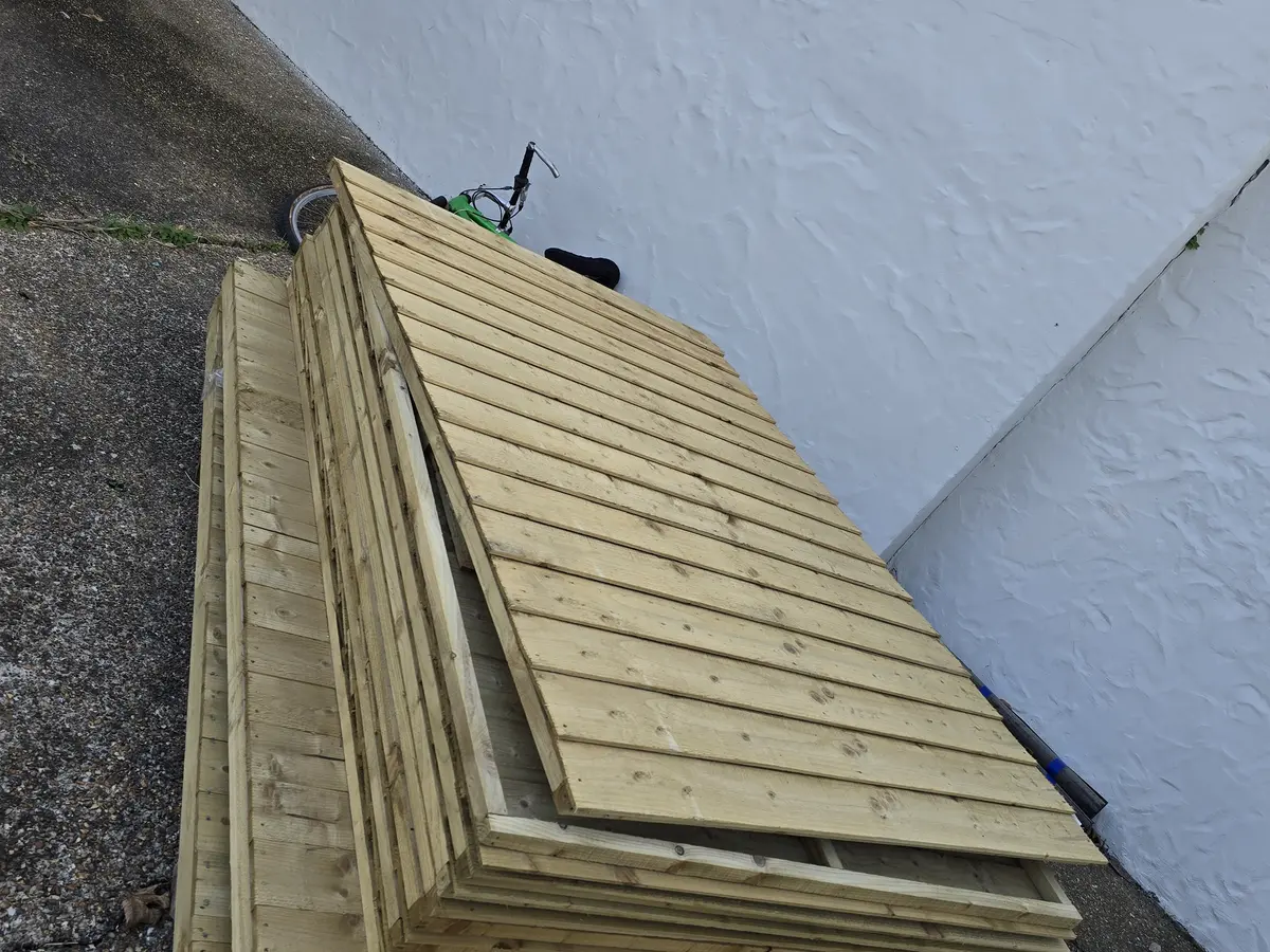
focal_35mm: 23
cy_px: 476
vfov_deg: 58.9
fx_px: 844
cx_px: 635
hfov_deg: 73.9
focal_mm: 6.3
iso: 12
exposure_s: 1/218
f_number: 1.7
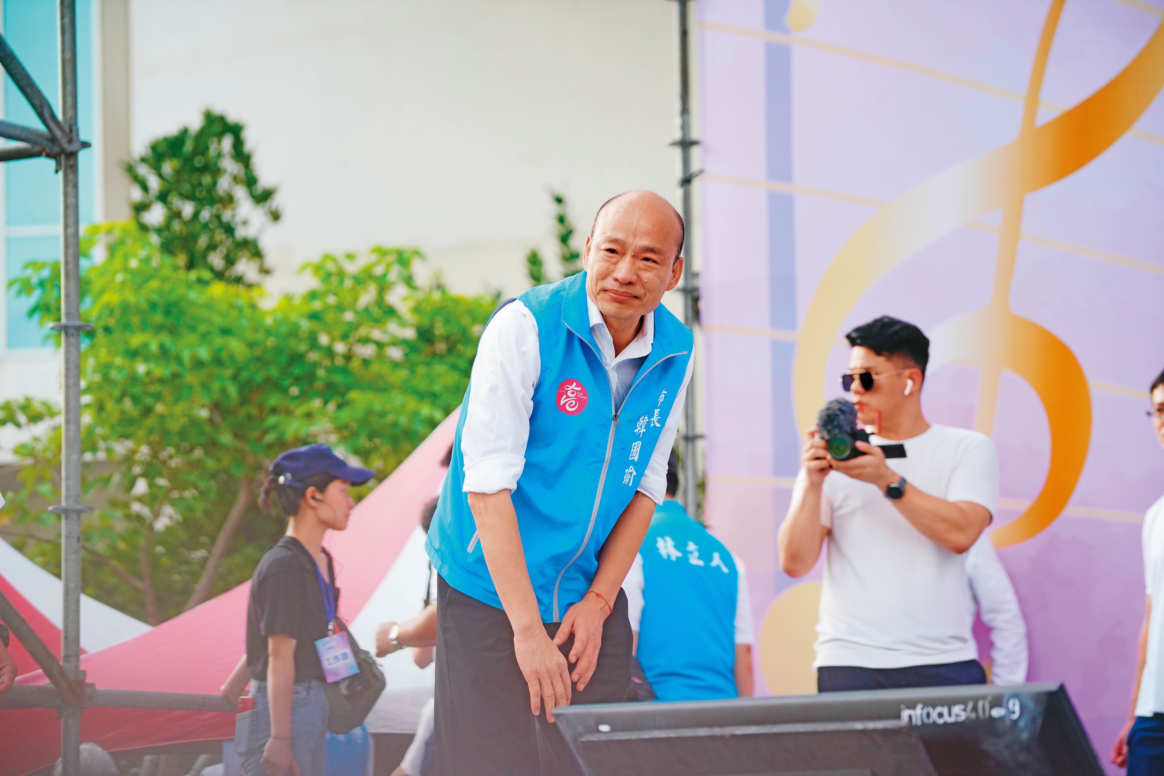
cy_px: 388
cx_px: 582
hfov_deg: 15.3
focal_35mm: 134
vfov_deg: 10.2
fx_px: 4333
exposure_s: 1/400
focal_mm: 134
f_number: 4
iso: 1000
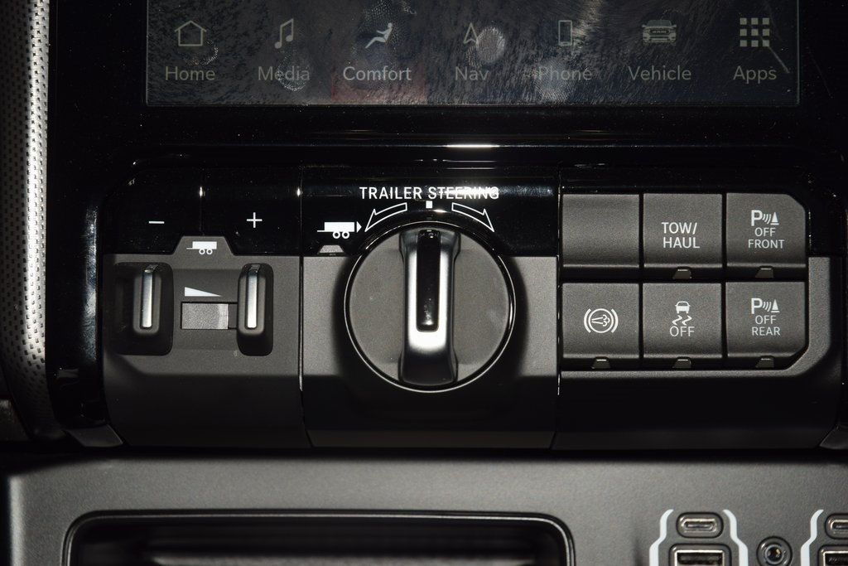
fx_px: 2474
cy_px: 283
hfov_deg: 19.5
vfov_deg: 13.0
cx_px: 424
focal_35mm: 105
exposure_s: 1/125
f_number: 8
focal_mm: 70
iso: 100
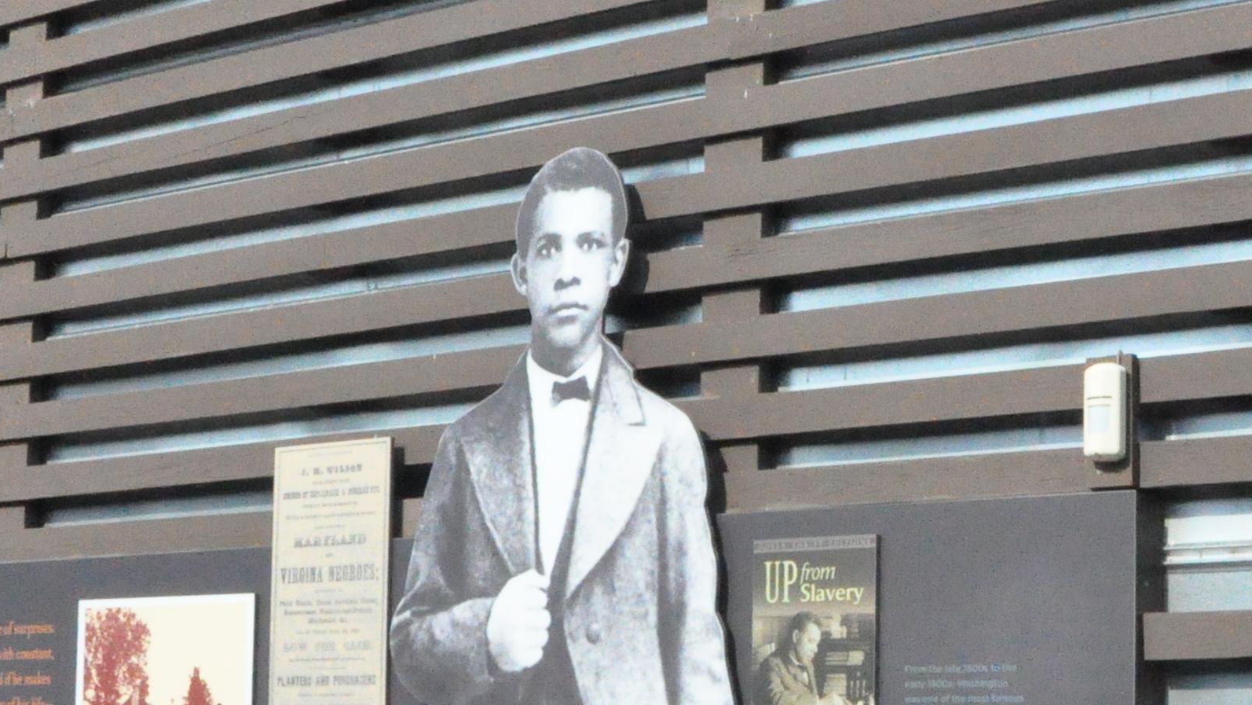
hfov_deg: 27.5
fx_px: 2523
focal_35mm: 76
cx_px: 940
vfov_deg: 15.8
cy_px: 579
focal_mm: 18
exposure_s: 1/1600
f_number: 22
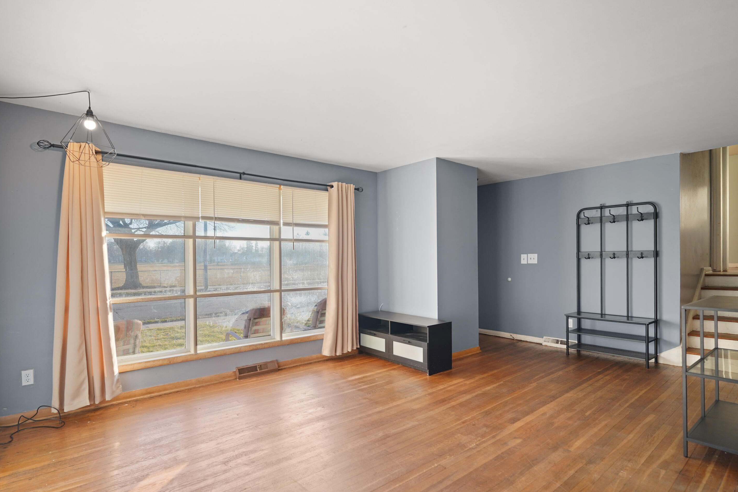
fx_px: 389
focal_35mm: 19
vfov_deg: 64.6
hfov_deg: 86.9
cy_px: 247
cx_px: 362
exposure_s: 1/15
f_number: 2.8
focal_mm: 18
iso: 400
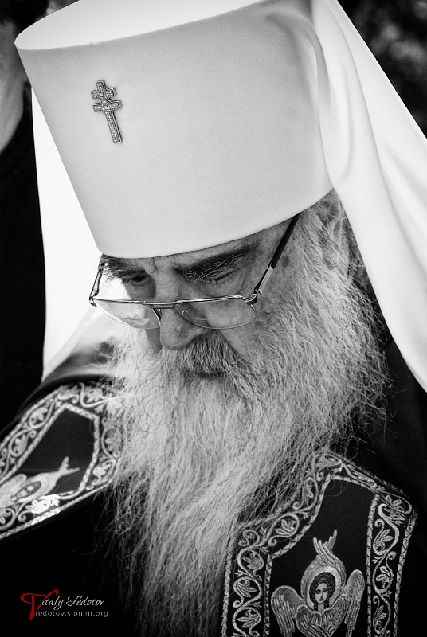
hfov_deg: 13.1
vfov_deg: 19.4
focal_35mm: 105
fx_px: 1862
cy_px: 318
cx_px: 214
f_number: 7.1
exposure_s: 1/640
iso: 400
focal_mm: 70
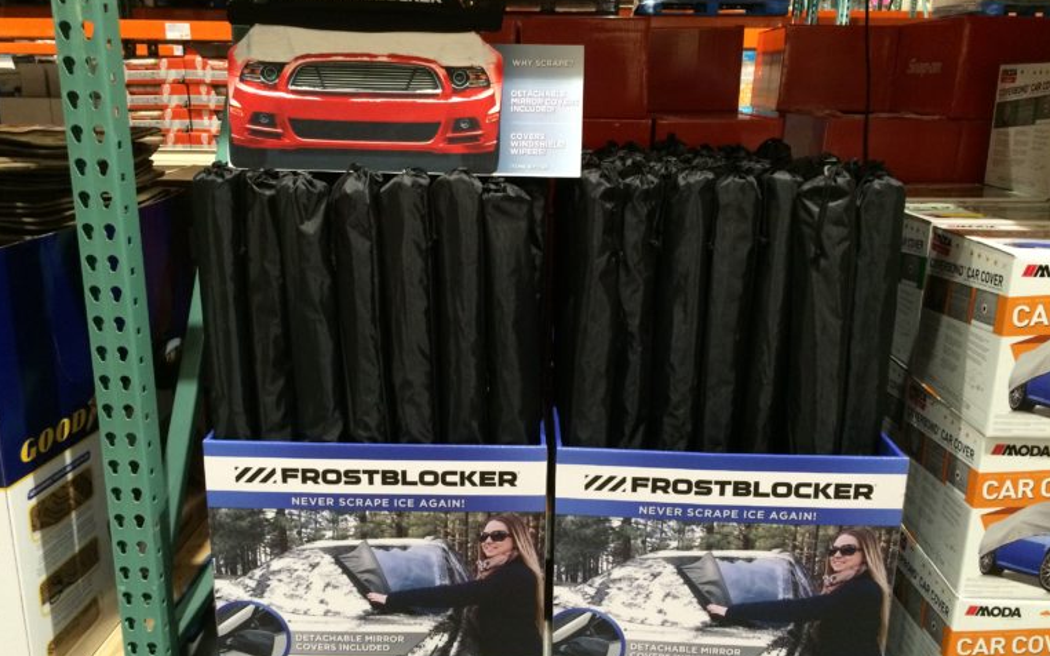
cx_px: 524
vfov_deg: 40.6
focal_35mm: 31
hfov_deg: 61.2
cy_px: 332
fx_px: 887
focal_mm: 4.15
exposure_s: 1/30
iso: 320
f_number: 2.2
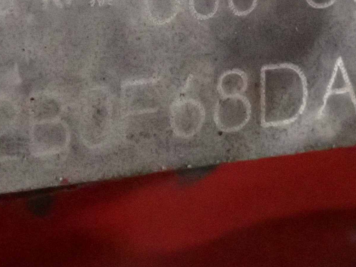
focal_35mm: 222
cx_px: 204
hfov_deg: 8.9
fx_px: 2283
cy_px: -140
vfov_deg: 6.6
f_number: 3.8
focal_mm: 11.88
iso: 4000
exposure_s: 1/60
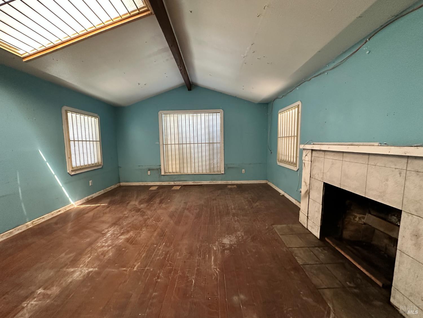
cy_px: 159
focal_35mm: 14
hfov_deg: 102.1
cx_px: 212
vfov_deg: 85.7
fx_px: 171
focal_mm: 2.22
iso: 500
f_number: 2.2
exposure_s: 1/60
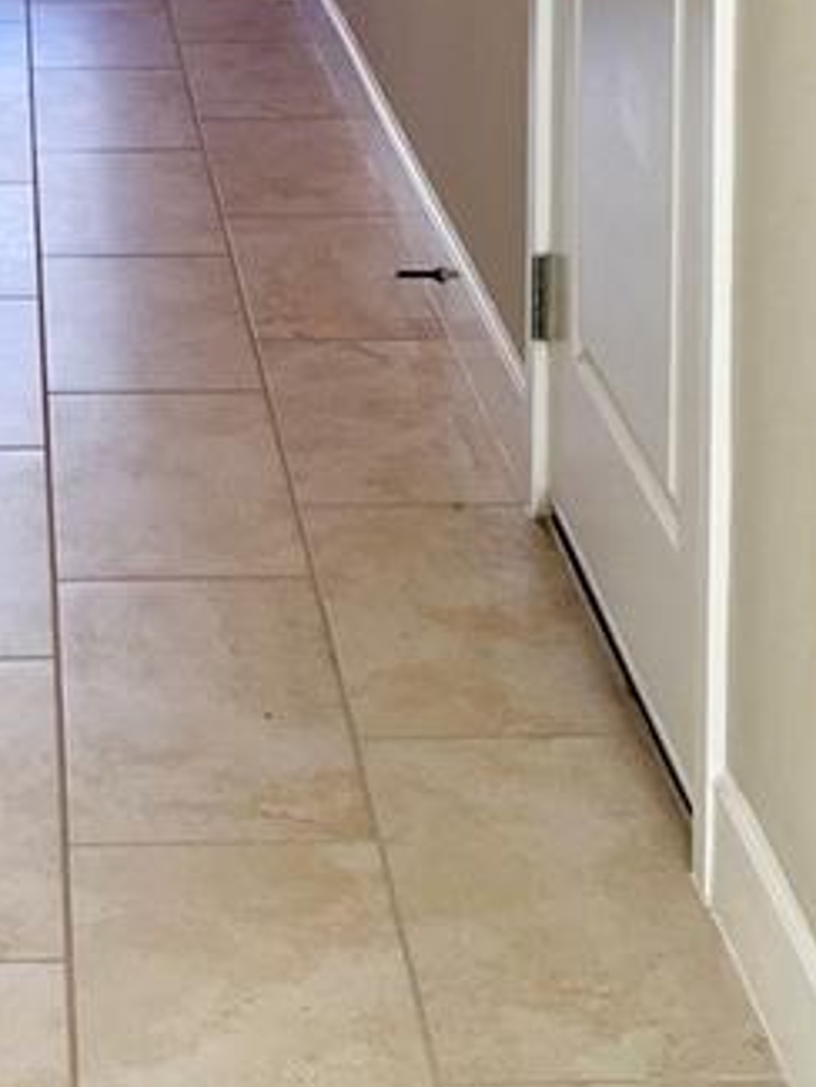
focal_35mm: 96
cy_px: -438
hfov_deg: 15.3
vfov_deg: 18.6
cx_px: 107
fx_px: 3015
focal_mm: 5.7
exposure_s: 1/256
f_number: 1.5
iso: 50
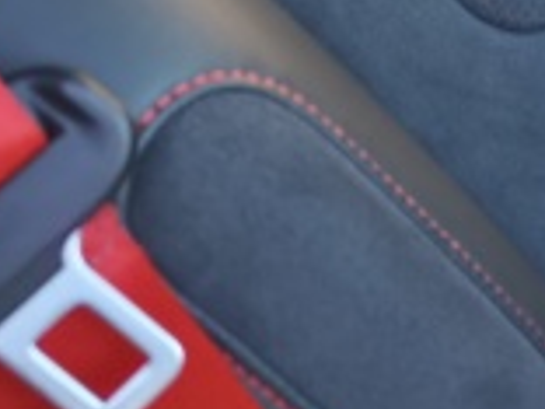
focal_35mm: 118
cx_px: 1356
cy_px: -468
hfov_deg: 12.5
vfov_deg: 11.1
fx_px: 1858
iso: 160
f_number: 1.62
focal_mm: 6.45
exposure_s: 1/100
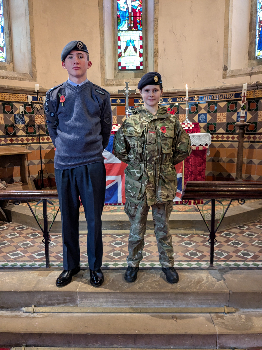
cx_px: 131
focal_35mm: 27
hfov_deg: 51.4
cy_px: 175
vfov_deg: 65.3
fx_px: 272
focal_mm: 4.38
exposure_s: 1/25
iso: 247
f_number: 1.73
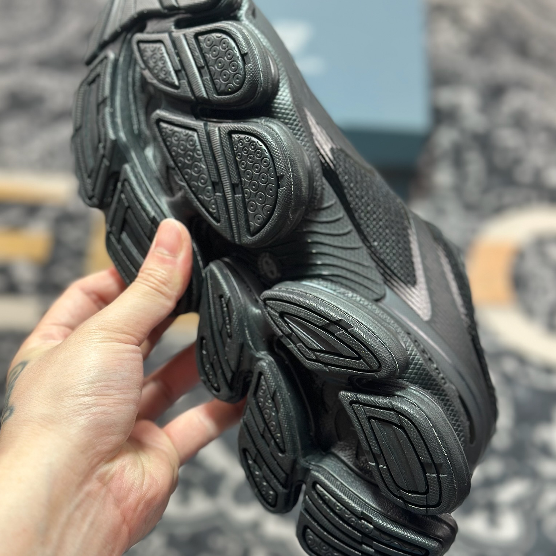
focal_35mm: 57
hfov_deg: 30.0
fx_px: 1036
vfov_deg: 30.0
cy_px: 262
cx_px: 279
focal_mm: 6.86
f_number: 1.78
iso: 64
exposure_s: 1/100
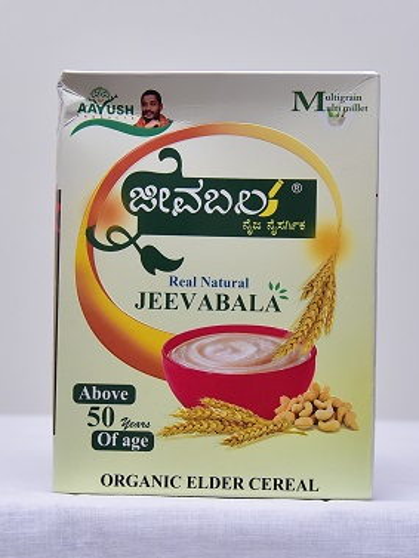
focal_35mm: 59
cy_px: 330
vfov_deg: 32.6
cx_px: 222
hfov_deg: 24.8
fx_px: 952
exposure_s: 1/160
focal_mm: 44
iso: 1250
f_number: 4
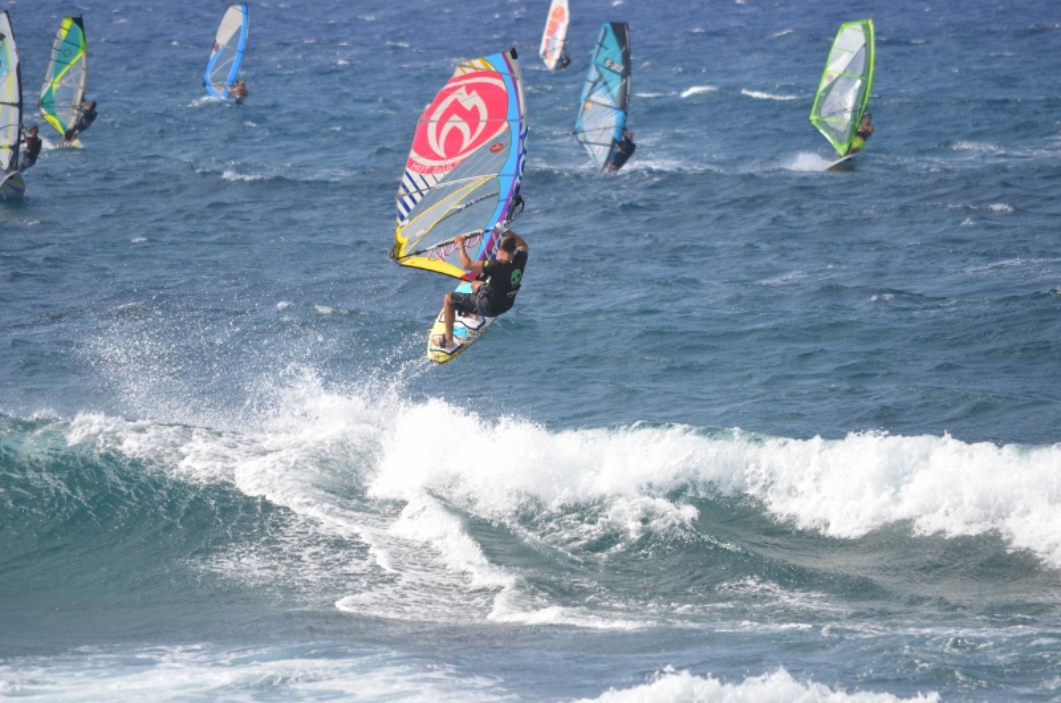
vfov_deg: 3.0
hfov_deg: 4.6
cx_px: 530
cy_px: 352
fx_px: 13236
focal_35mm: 450
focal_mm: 300
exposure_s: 1/640
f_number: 6.3
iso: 200
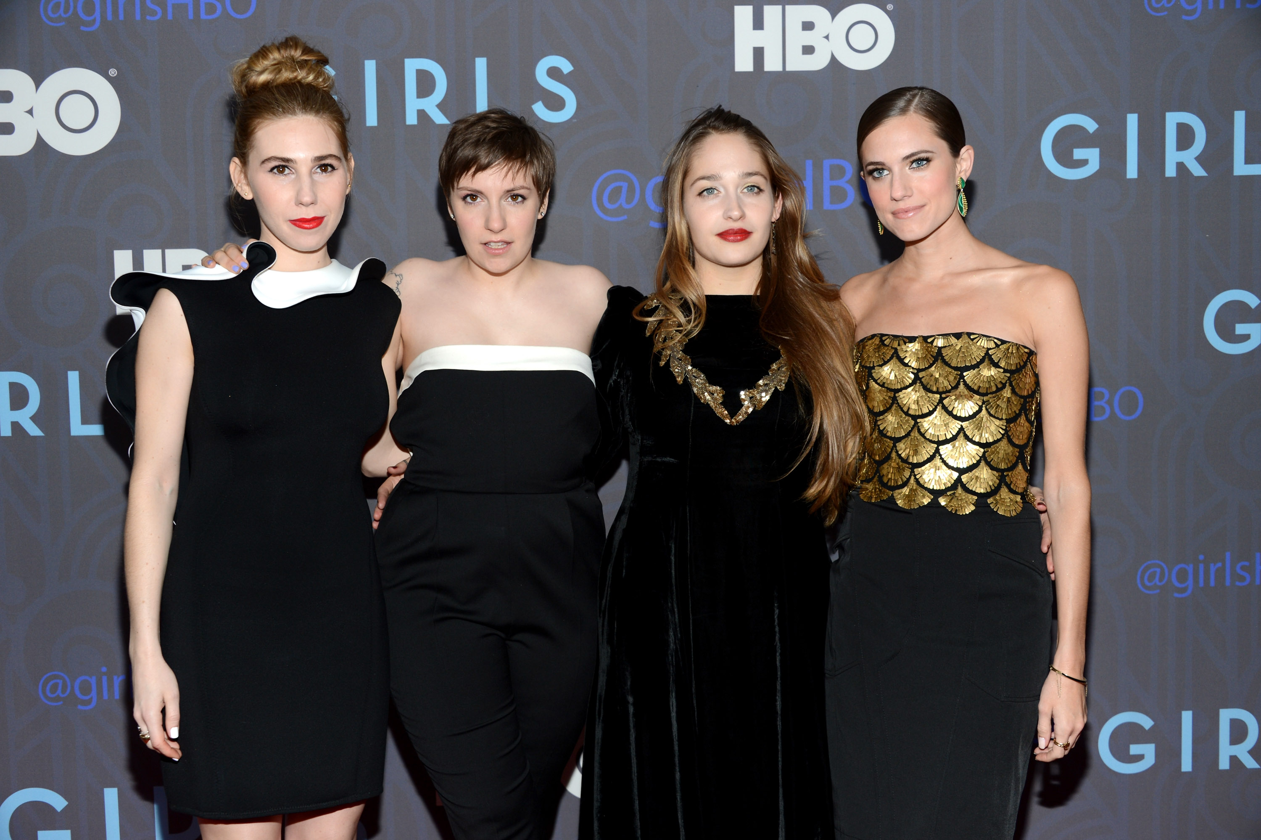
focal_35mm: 40
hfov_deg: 48.5
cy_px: 420
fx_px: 1400
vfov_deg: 33.4
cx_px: 630
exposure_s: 1/250
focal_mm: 40
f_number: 6.3
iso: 500
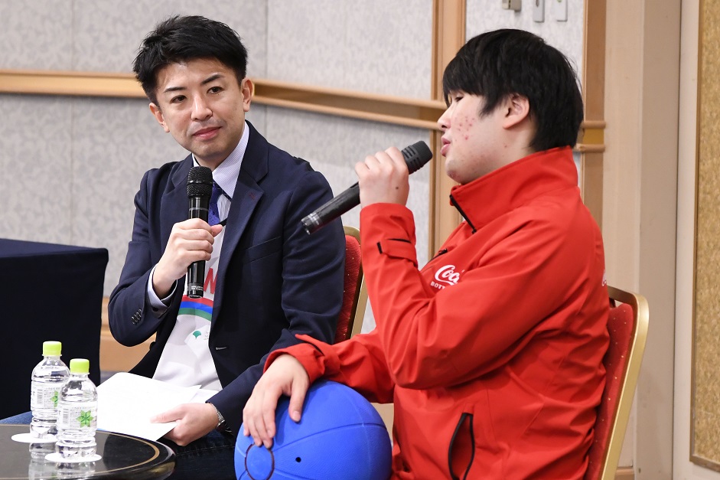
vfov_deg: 19.4
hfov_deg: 28.8
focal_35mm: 70
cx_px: 360
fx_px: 1400
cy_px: 240
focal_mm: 70
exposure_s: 1/40
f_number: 4.5
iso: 1600
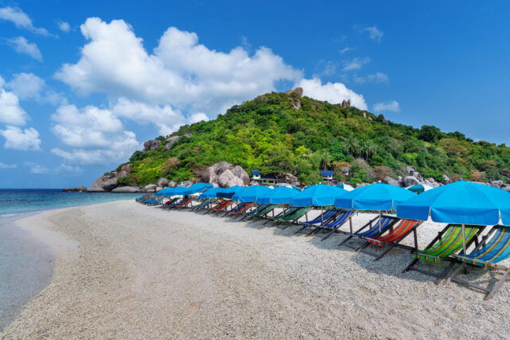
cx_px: 267
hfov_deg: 86.9
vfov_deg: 64.4
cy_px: 186
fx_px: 269
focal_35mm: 19
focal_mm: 16
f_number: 8
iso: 100
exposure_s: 1/400
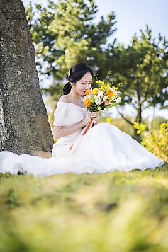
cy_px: 126
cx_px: 84
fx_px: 350
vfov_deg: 39.6
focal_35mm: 50
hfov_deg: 27.0
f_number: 1.4
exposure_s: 1/1000
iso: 100
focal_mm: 50
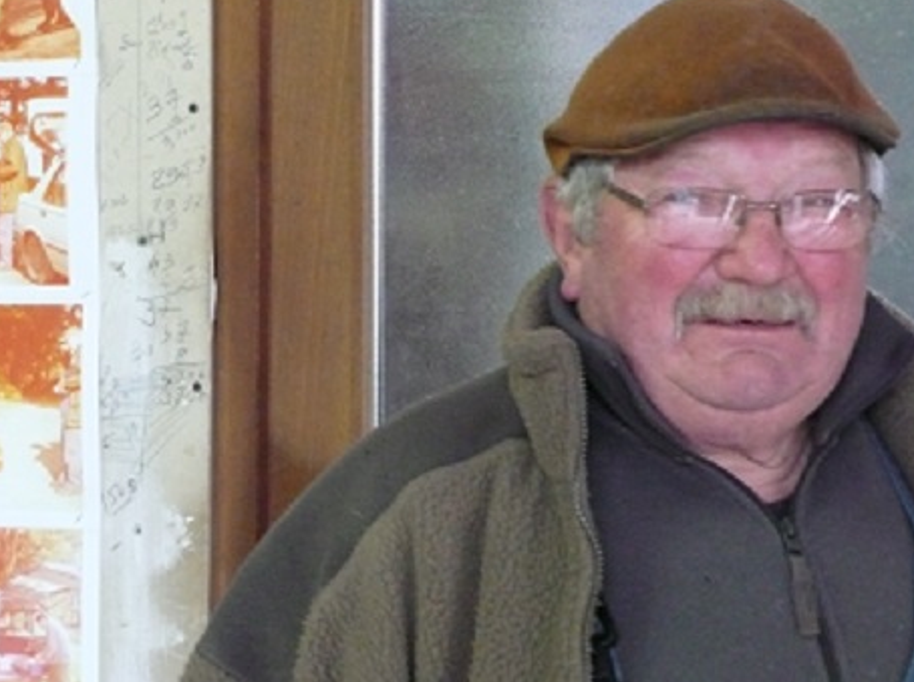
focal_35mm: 104
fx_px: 2742
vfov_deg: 14.2
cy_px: 308
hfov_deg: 18.9
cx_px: 491
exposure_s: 1/10
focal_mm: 14.7
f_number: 4.7
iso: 800
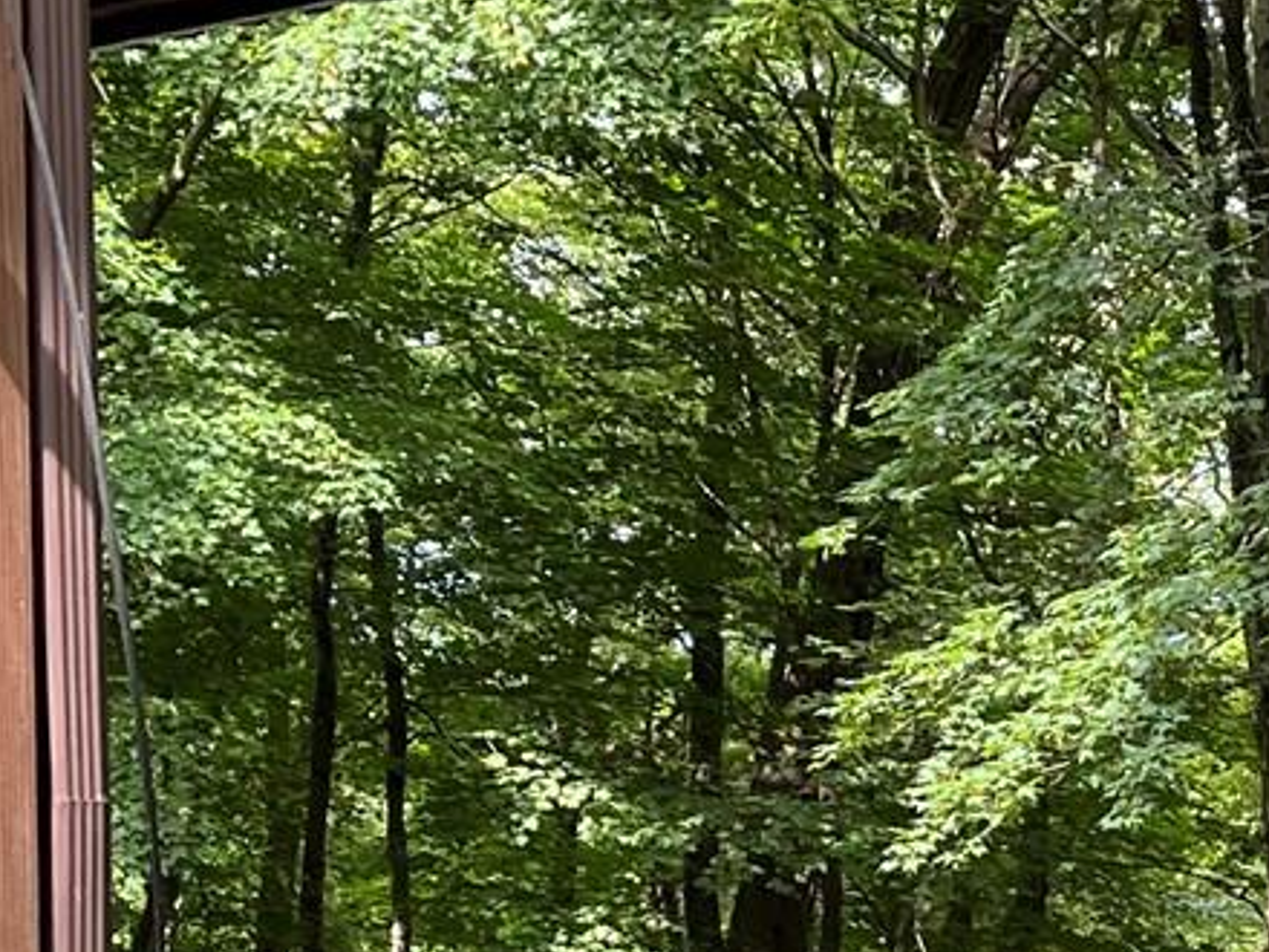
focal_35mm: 121
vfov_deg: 11.7
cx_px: 1260
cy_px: 1408
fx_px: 4436
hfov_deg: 16.0
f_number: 1.6
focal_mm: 5.1
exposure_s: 1/152
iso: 40
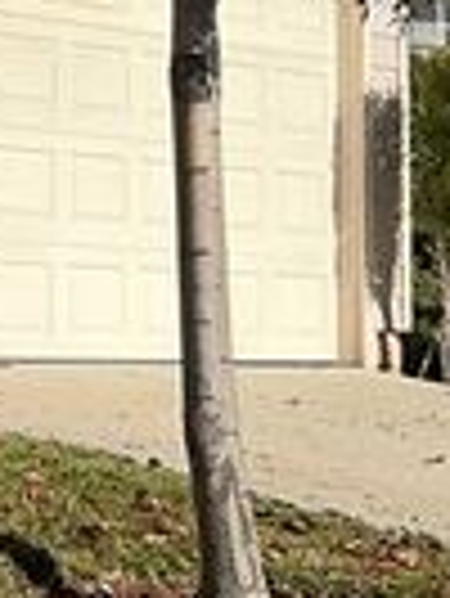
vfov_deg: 13.0
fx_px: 2509
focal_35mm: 145
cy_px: -232
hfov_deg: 9.3
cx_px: -562
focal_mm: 3
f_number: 1.8
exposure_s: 1/1730
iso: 25
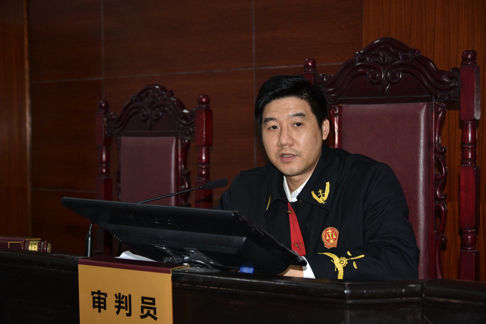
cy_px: 162
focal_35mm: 65
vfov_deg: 20.9
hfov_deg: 31.0
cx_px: 243
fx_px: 878
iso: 100
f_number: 4.8
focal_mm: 65
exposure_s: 1/30
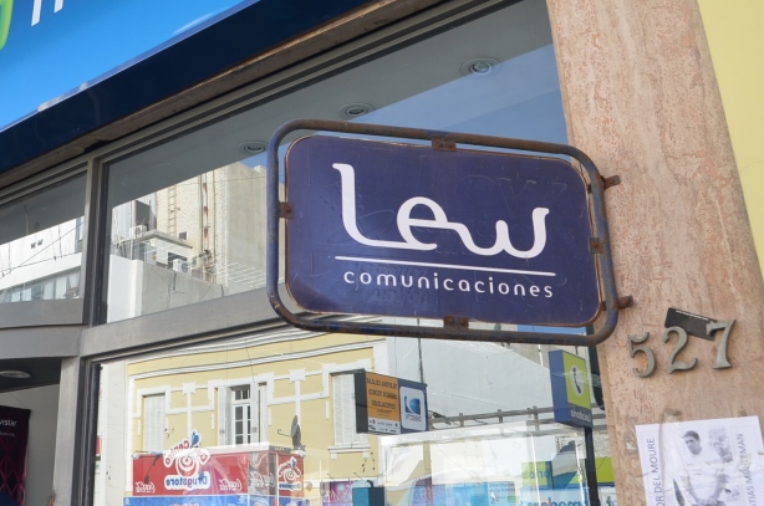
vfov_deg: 16.9
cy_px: 154
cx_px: 187
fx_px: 1695
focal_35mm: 80
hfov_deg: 25.1
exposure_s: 1/250
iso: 320
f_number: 8
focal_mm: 32
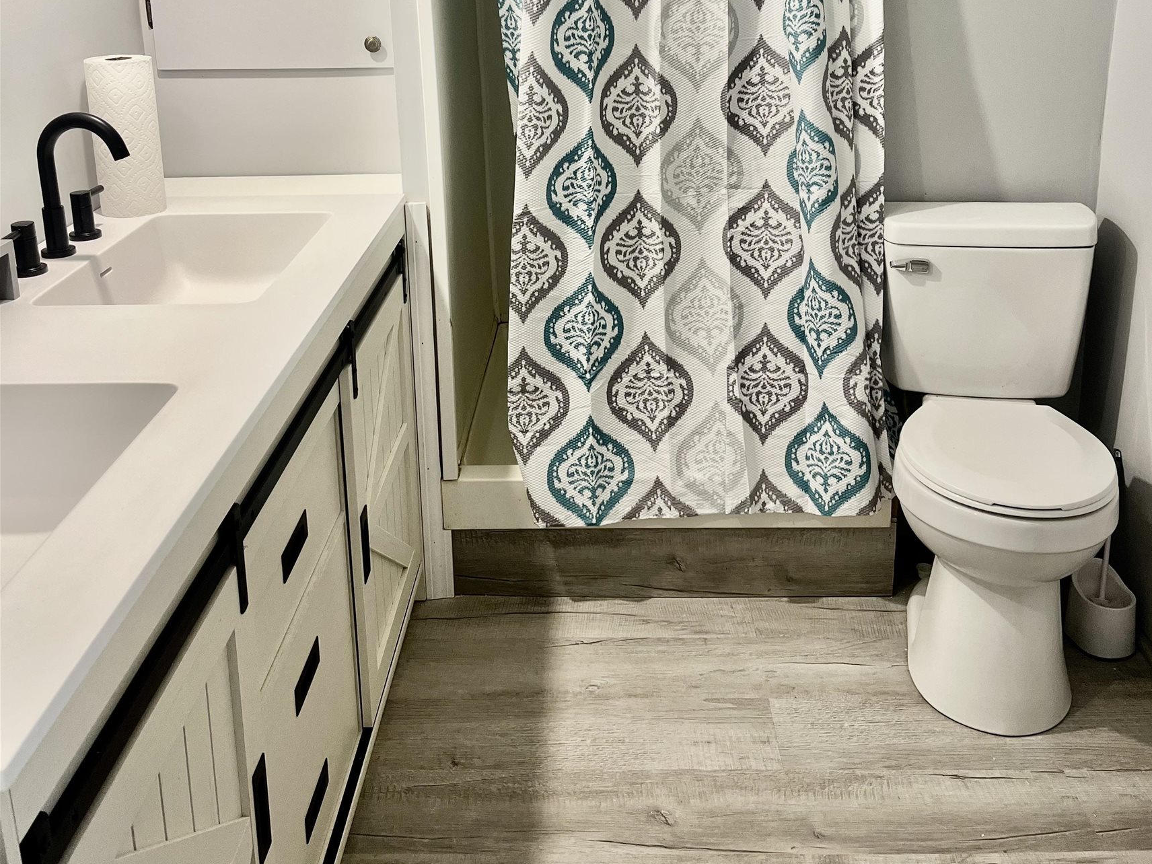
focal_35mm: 35
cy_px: 203
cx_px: 581
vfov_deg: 39.5
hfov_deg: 52.6
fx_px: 1165
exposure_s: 1/60
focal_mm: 5.1
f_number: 1.6
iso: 80
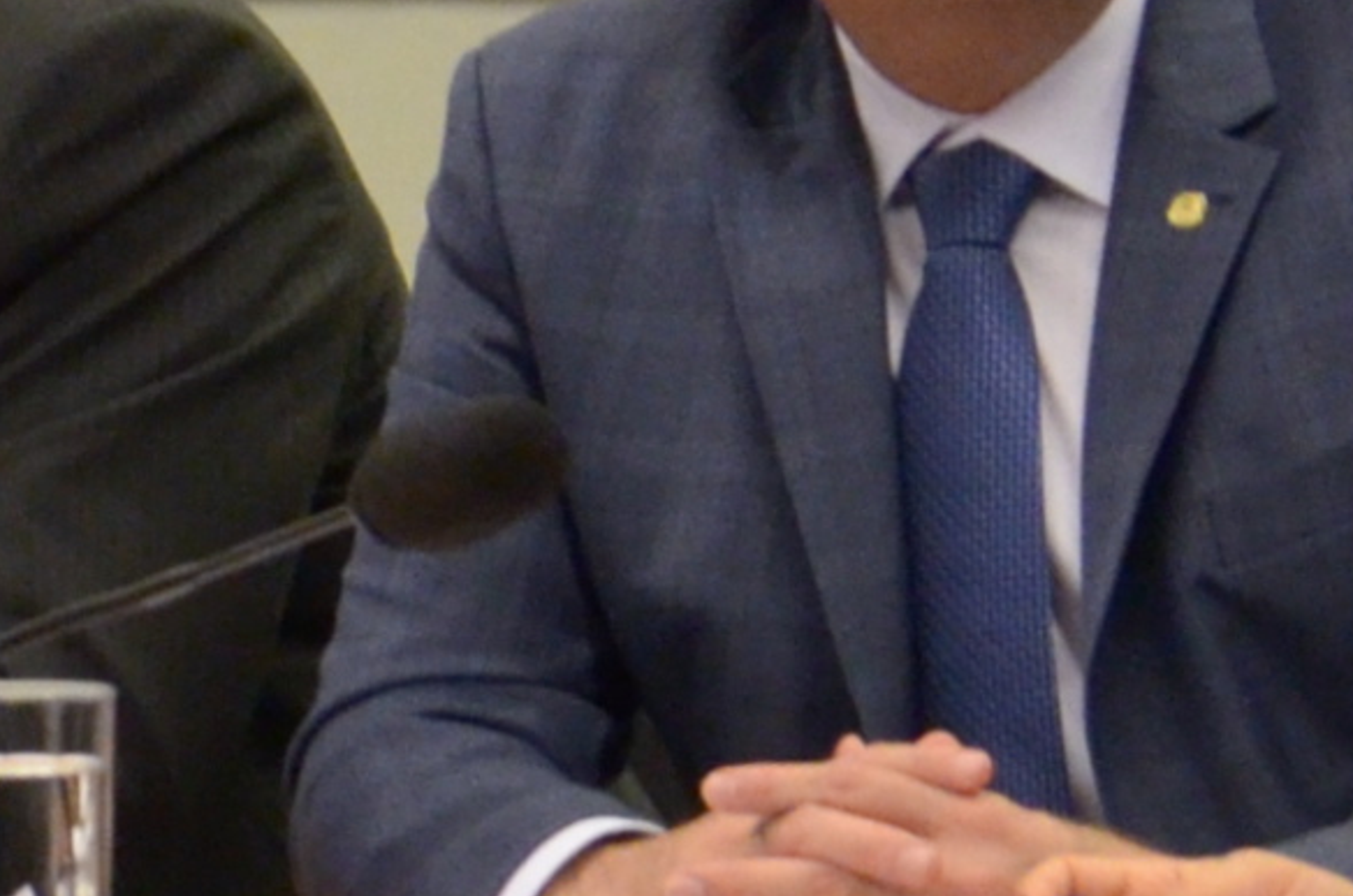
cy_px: 380
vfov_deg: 3.6
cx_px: 924
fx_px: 14254
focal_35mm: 380
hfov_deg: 5.4
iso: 2000
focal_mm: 40
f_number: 6.3
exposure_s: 1/200
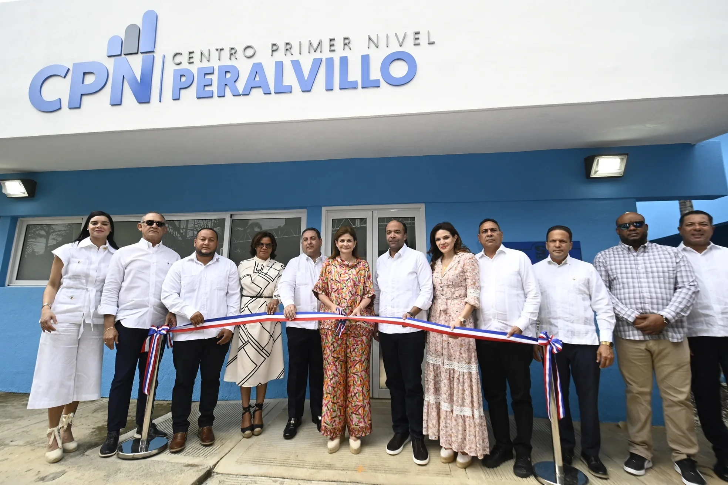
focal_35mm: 15
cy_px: 242
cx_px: 364
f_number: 4
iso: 1600
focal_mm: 10
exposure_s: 1/6400
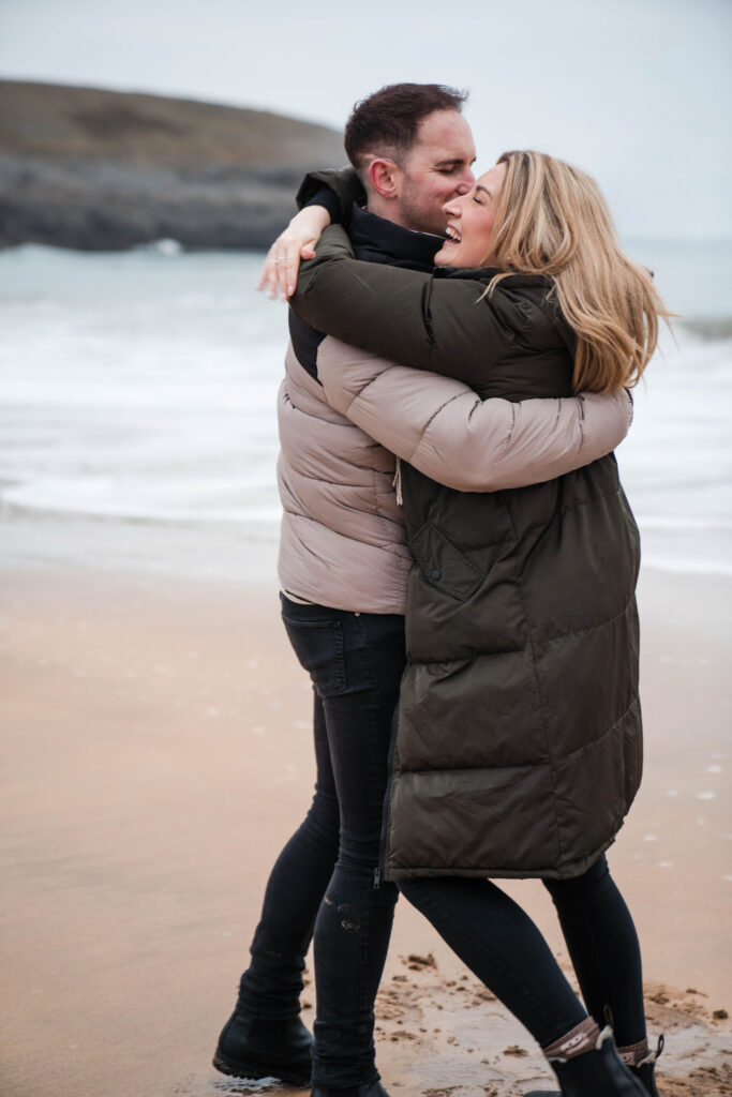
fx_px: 2134
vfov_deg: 28.8
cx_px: 366
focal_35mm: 70
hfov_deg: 19.5
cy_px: 548
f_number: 2.8
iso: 500
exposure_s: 1/250
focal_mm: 70
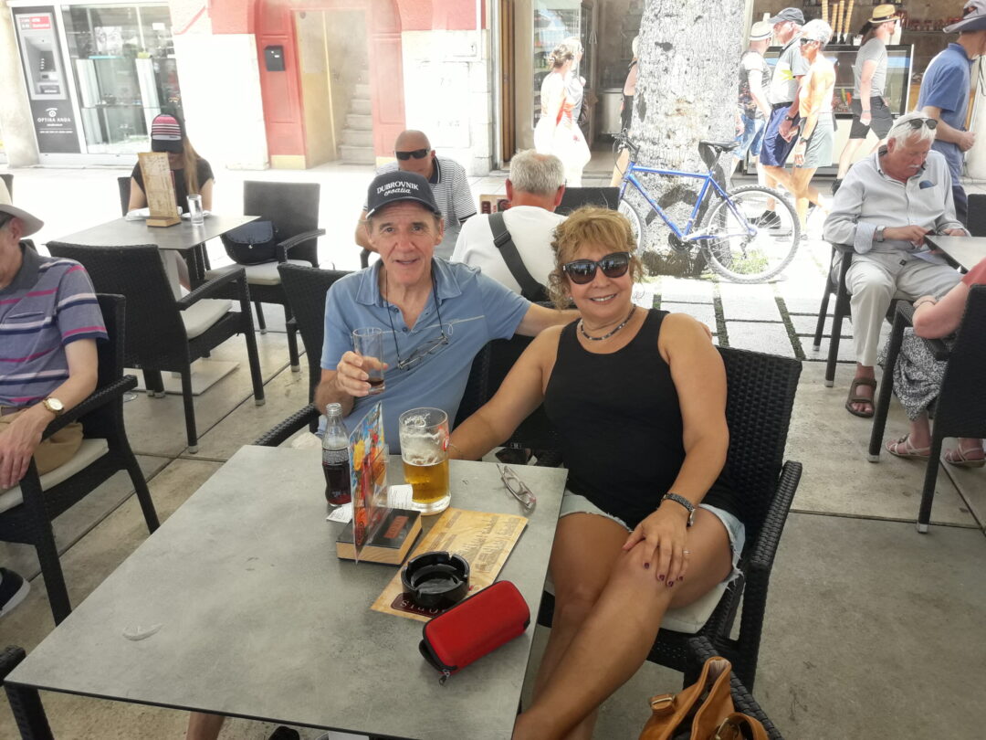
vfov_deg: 49.7
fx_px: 798
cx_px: 493
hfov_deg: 63.4
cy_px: 370
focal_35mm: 28
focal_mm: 3.7
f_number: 1.9
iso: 40
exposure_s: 1/238
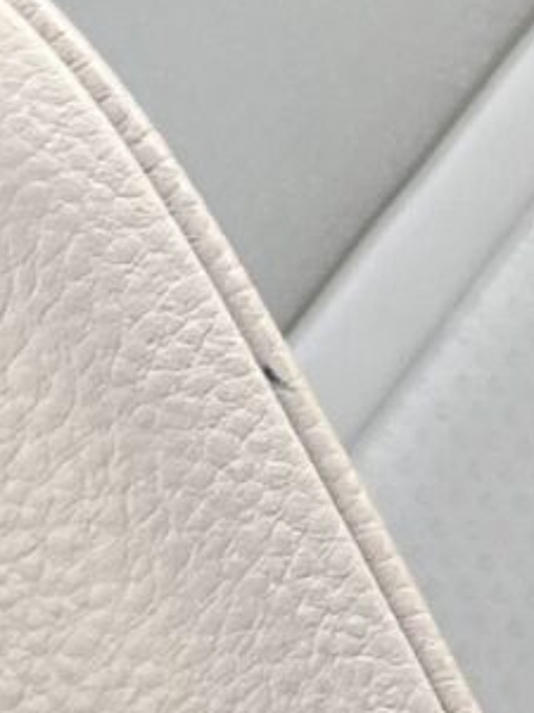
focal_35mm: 222
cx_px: -2414
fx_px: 4566
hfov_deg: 5.0
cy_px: 1015
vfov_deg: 8.7
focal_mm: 5.7
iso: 80
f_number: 1.5
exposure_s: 1/82
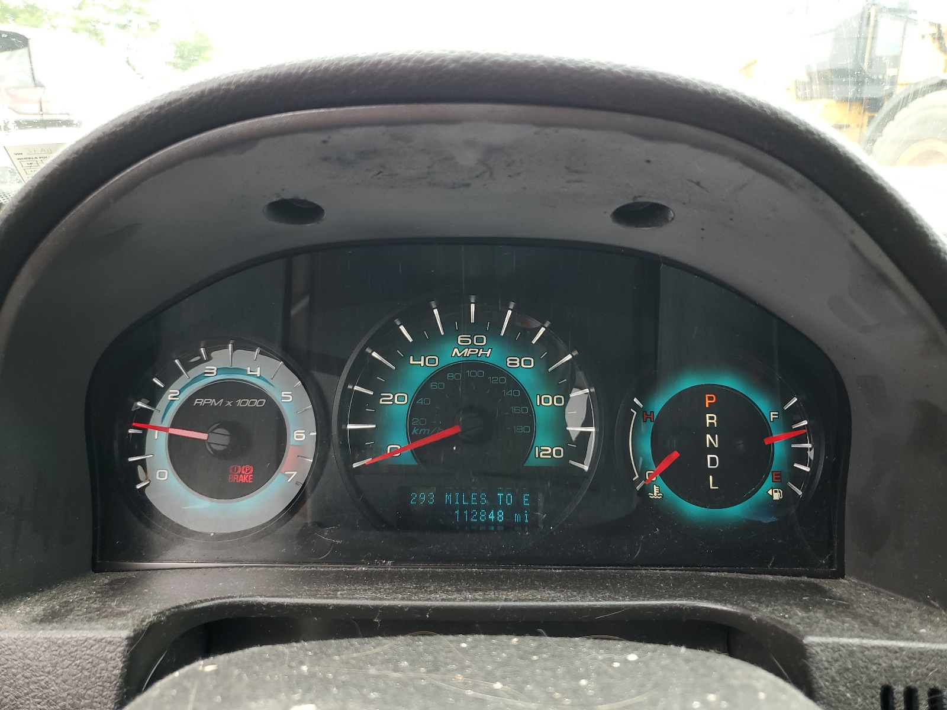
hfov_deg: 67.3
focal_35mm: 26
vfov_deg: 53.1
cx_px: 474
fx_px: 711
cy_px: 355
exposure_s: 1/120
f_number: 1.5
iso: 59
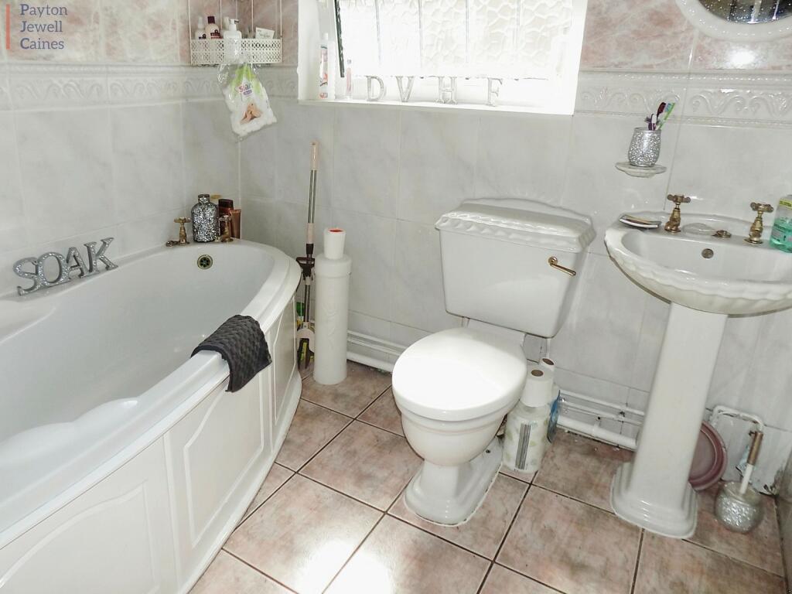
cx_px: 396
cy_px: 297
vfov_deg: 58.9
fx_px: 526
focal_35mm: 23
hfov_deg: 73.9
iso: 80
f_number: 3.1
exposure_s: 1/125
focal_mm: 4
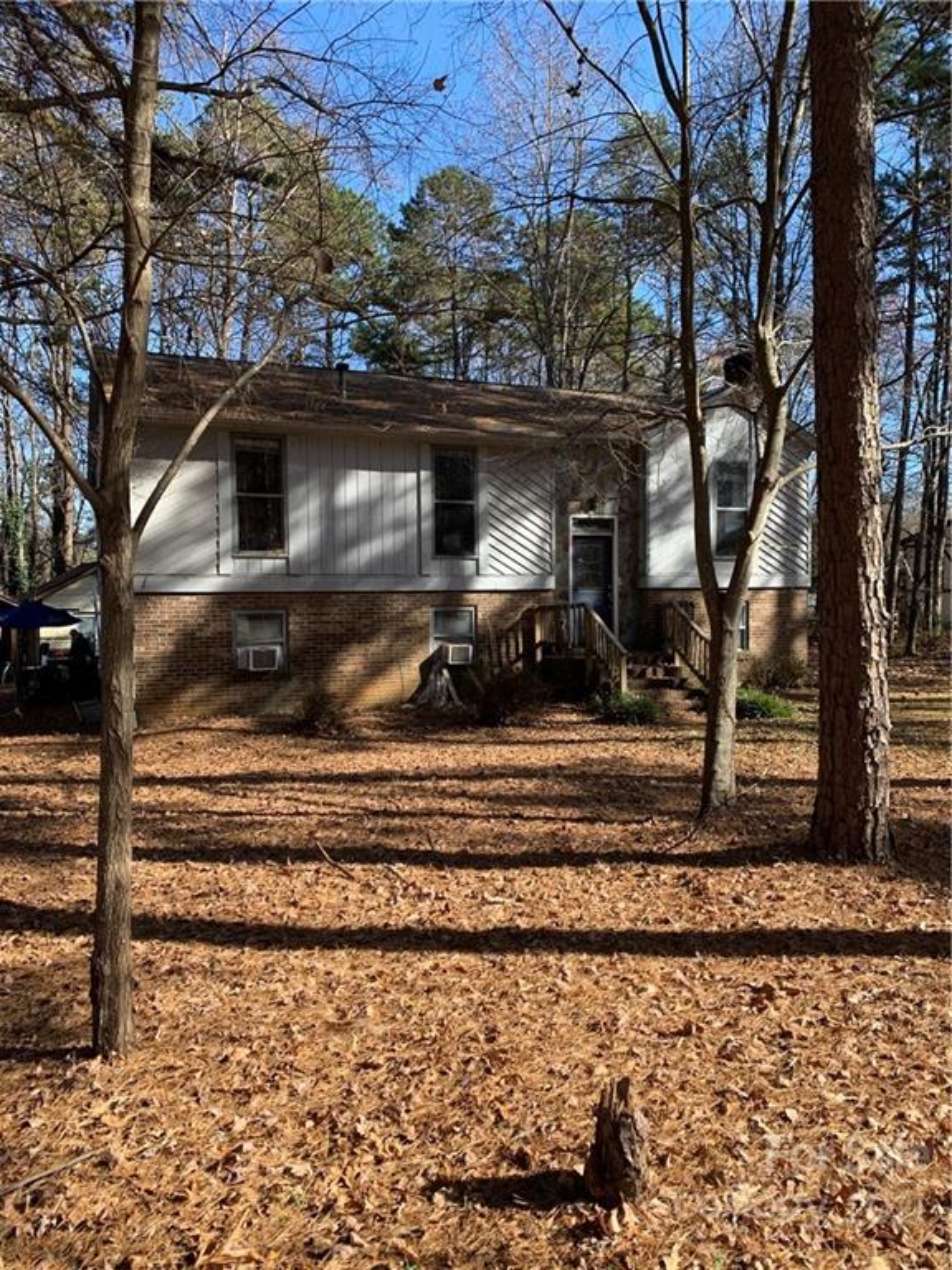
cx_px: 476
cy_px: 635
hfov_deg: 53.1
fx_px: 953
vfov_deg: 67.3
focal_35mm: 26
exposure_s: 1/643
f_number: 1.8
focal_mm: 4.25
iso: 25
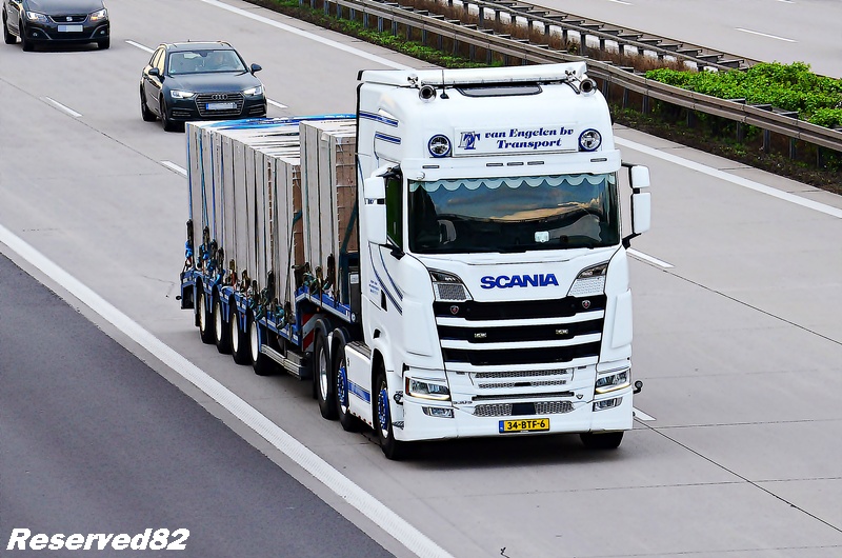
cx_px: 421
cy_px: 279
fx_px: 5952
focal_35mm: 255
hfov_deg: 8.1
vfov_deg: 5.4
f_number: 7.1
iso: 800
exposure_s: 1/640
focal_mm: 170
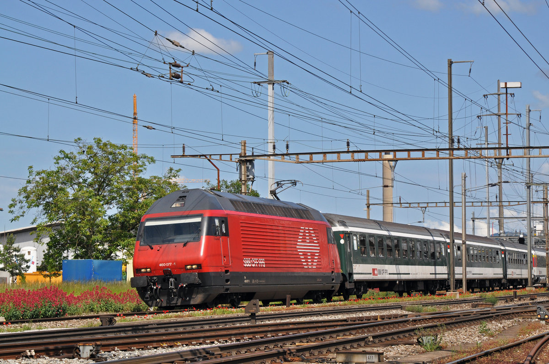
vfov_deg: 13.0
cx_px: 274
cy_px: 182
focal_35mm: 105
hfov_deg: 19.5
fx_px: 1599
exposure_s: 1/1000
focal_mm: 70
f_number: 9
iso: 400
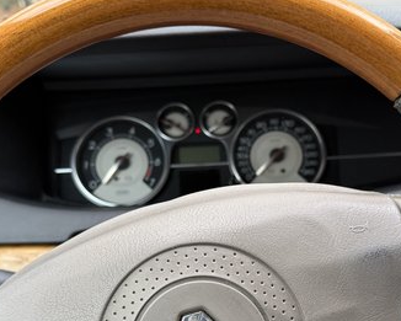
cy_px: 235
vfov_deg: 32.2
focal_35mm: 46
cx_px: 209
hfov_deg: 40.3
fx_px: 546
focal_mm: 6.76
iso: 200
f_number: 1.78
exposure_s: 1/108
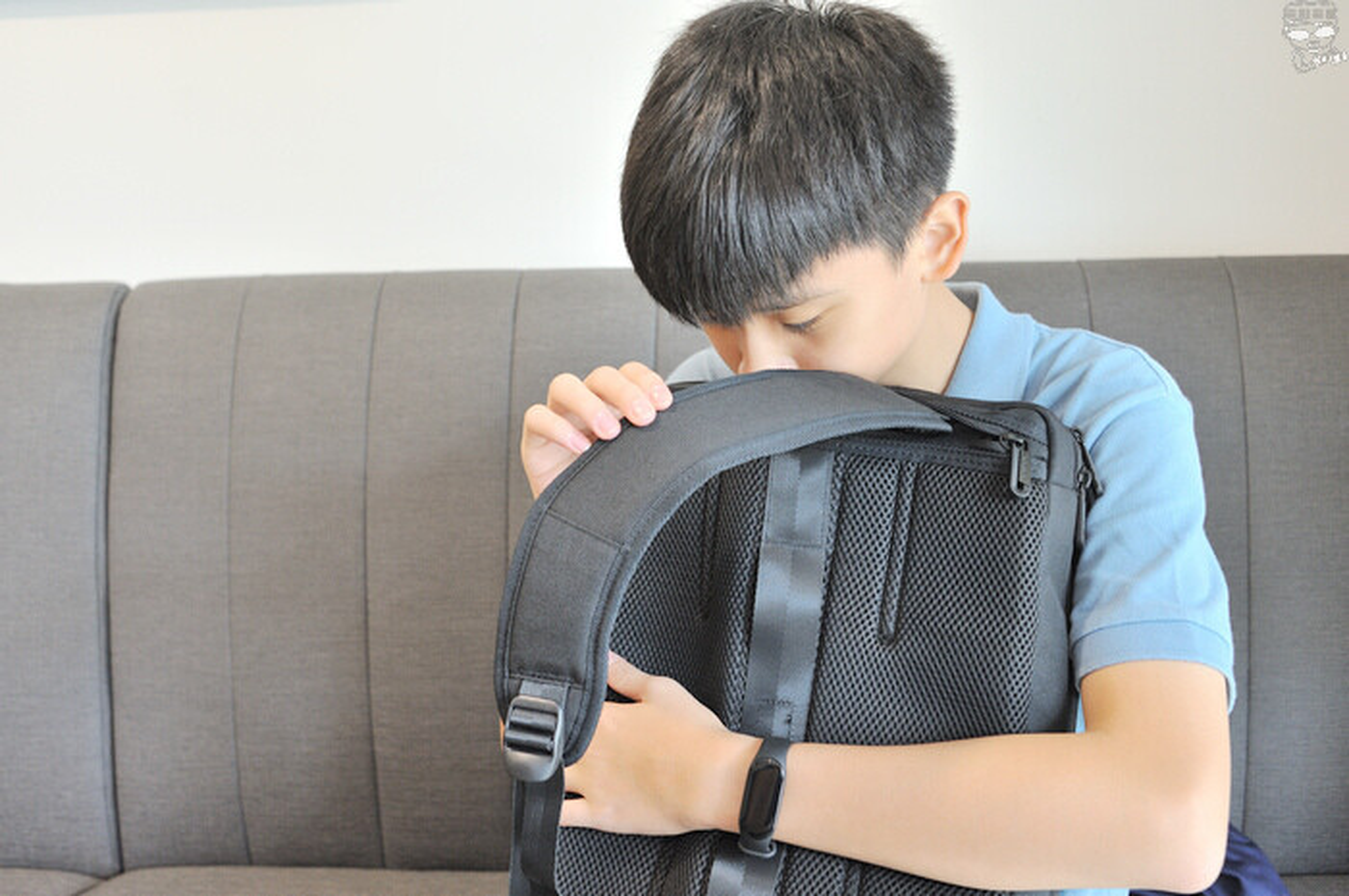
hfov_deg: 54.5
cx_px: 674
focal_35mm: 35
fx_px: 1310
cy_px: 448
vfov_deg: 37.8
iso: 1600
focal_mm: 35
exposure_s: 1/60
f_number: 5.6
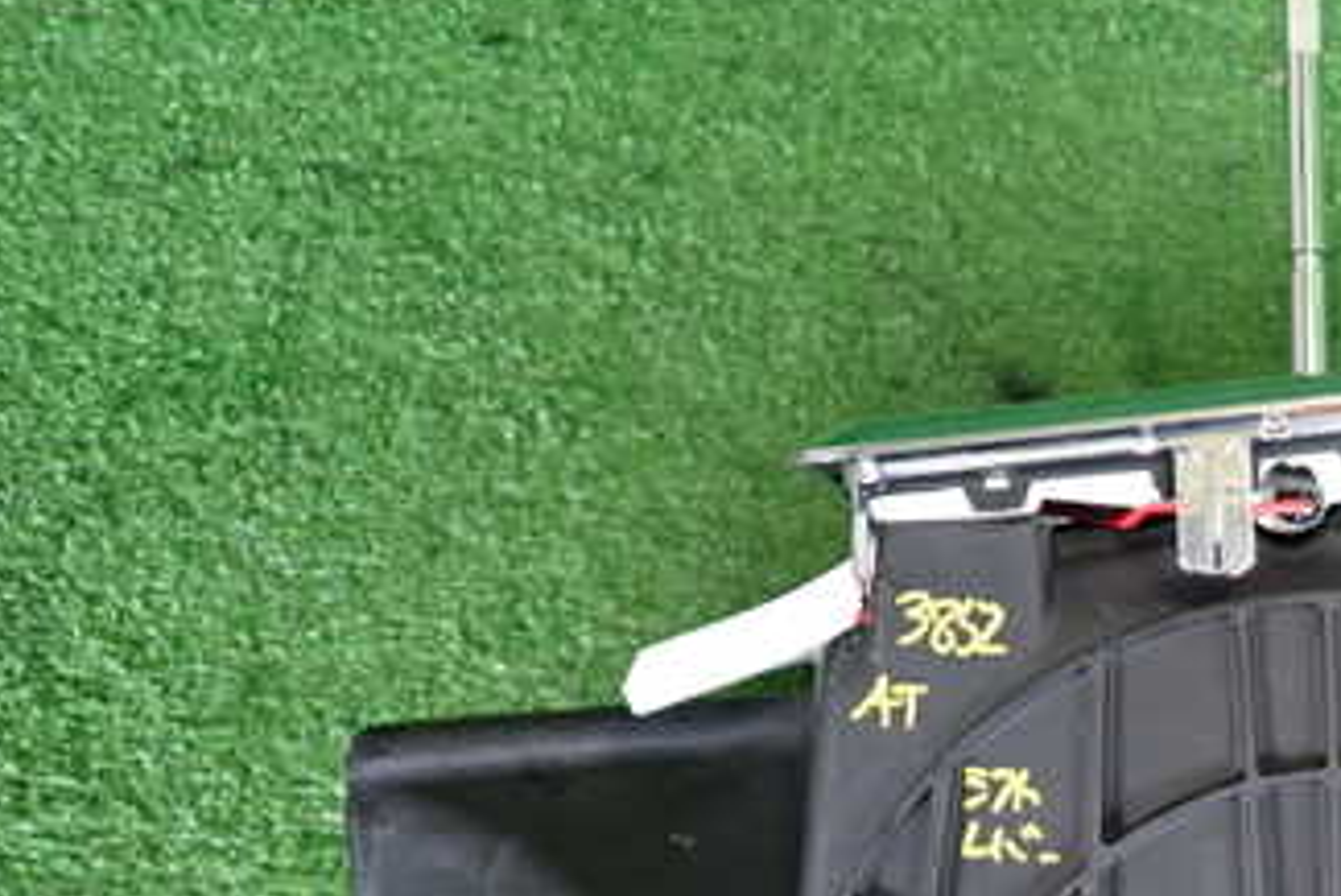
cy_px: 706
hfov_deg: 38.3
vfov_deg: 27.6
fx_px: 1789
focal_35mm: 48
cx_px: 1209
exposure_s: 1/30
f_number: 2
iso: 320
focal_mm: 4.5
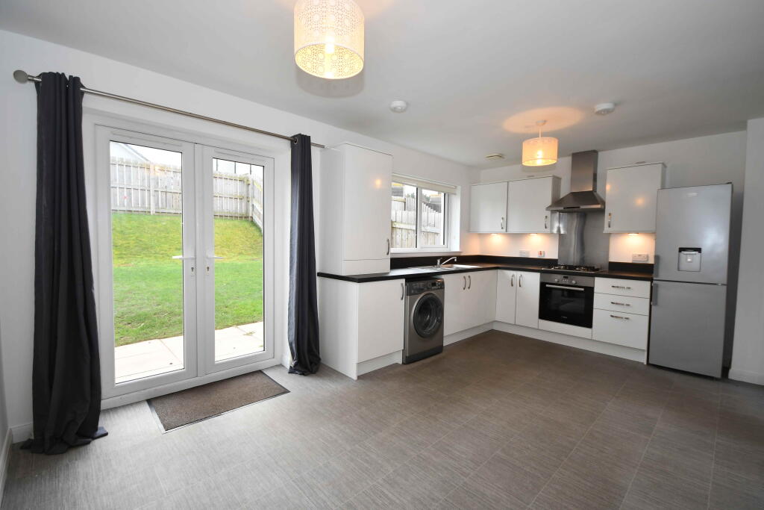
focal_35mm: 15
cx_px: 382
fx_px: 318
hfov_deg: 100.4
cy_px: 255
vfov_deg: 77.3
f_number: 4
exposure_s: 1/60
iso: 360
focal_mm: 10
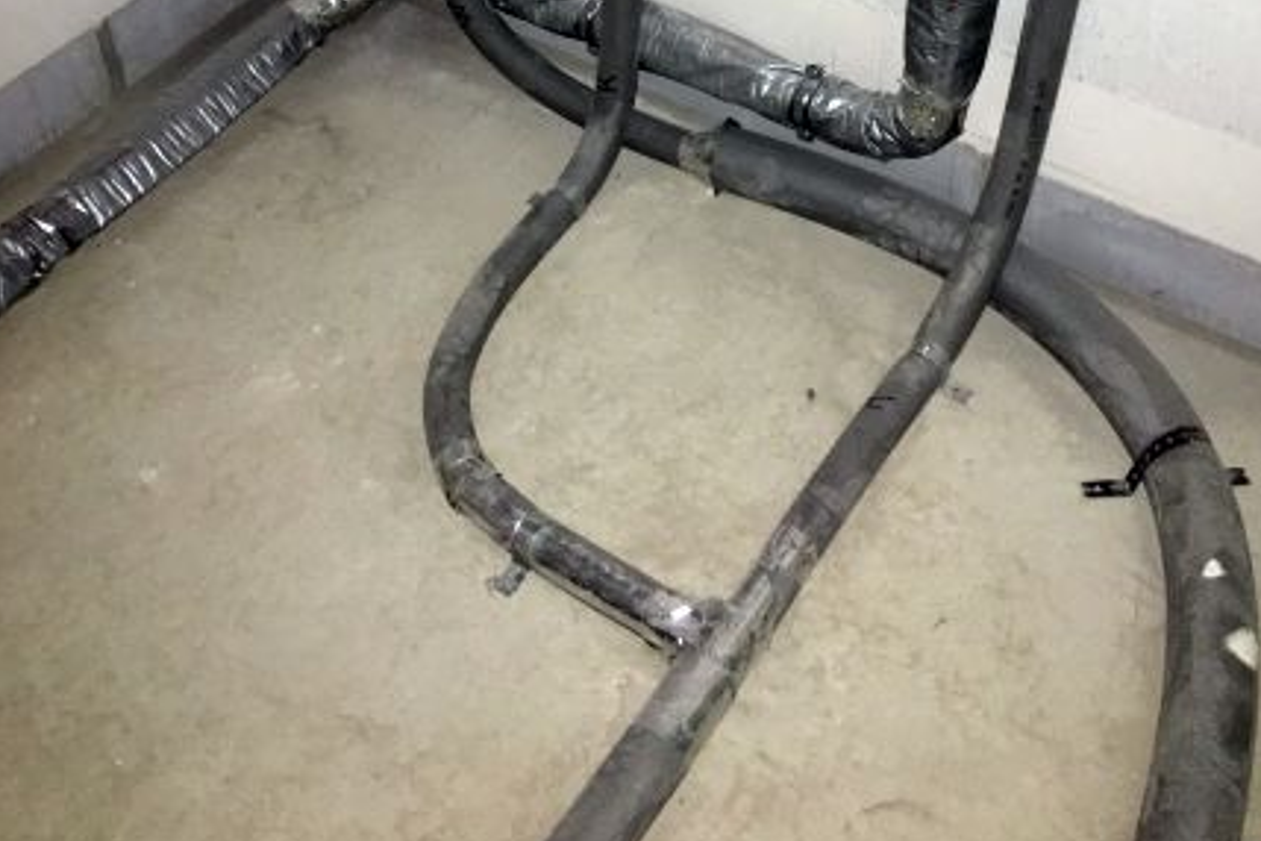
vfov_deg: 27.4
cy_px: -82
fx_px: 1576
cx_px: 676
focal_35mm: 45
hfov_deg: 43.6
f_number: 2.2
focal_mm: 4.15
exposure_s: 1/17
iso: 125
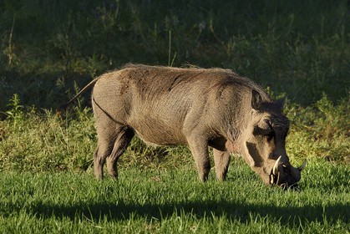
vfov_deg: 6.9
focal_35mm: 200
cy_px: 117
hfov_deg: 10.3
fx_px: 1946
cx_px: 175
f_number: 8
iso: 200
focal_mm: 200
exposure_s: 1/320
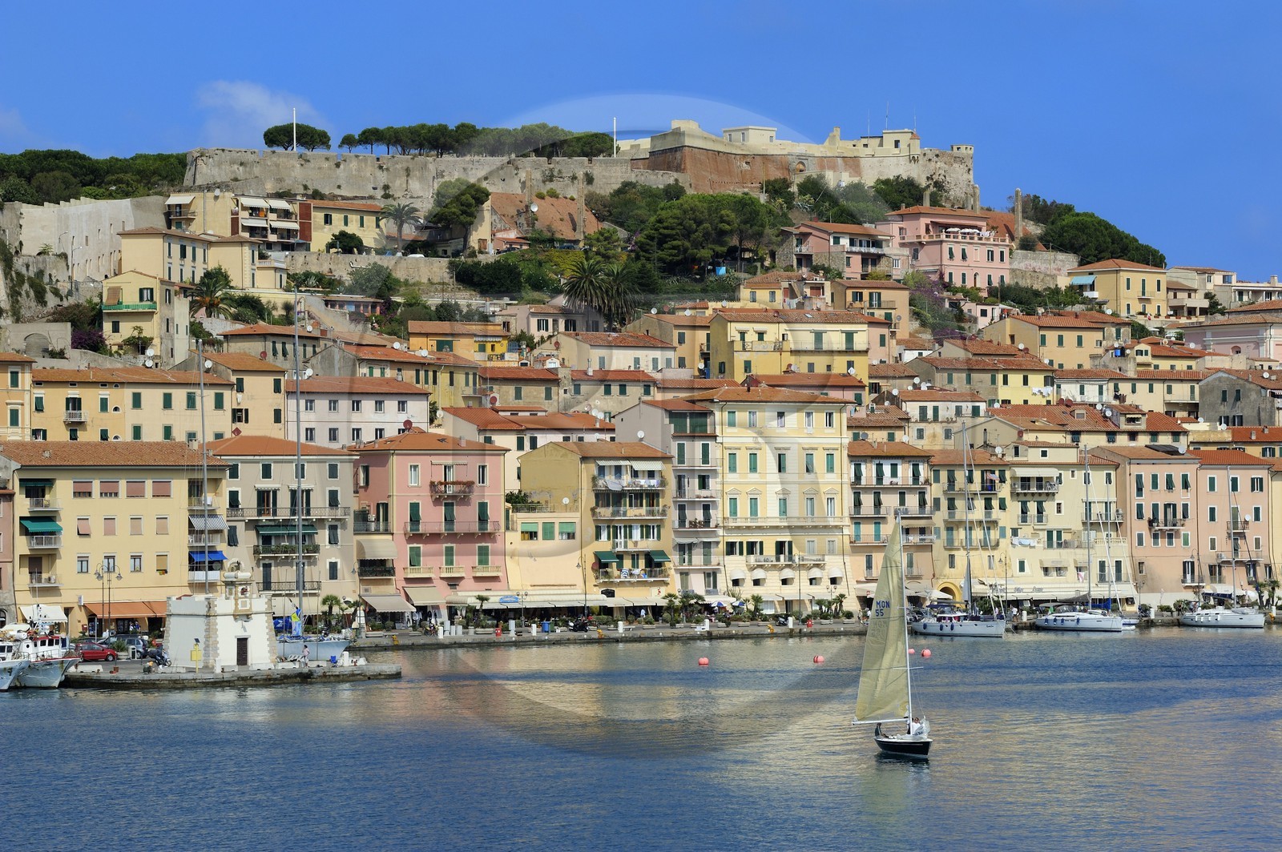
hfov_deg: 17.1
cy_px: 426
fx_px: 4270
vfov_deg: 11.4
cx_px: 641
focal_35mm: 120
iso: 200
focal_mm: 120
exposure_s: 1/320
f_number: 14
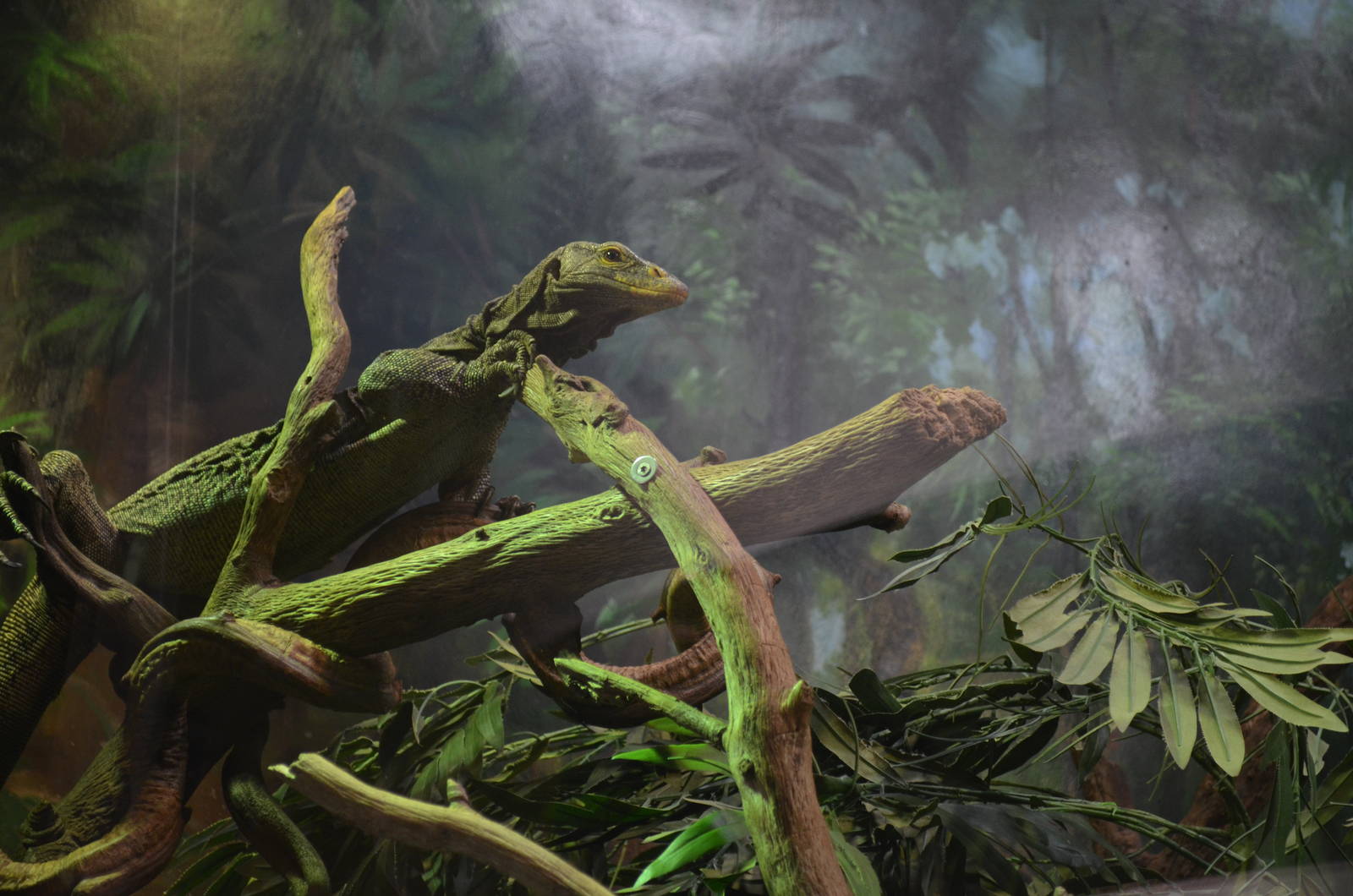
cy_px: 448
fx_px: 2926
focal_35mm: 78
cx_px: 676
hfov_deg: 26.0
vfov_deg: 17.4
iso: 800
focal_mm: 52
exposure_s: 1/50
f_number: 5.6
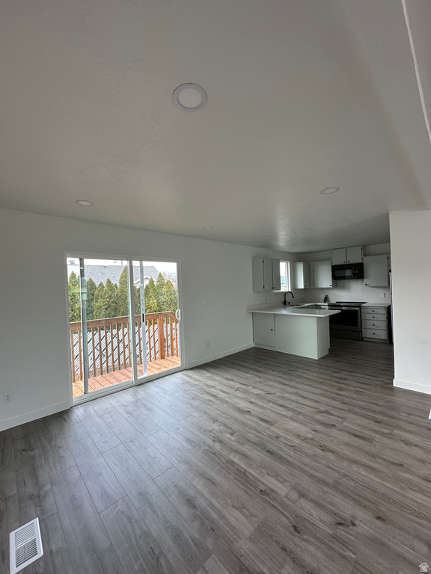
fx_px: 232
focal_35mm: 14
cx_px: 216
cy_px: 287
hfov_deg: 85.7
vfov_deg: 102.1
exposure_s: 1/120
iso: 64
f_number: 2.2
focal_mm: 2.22
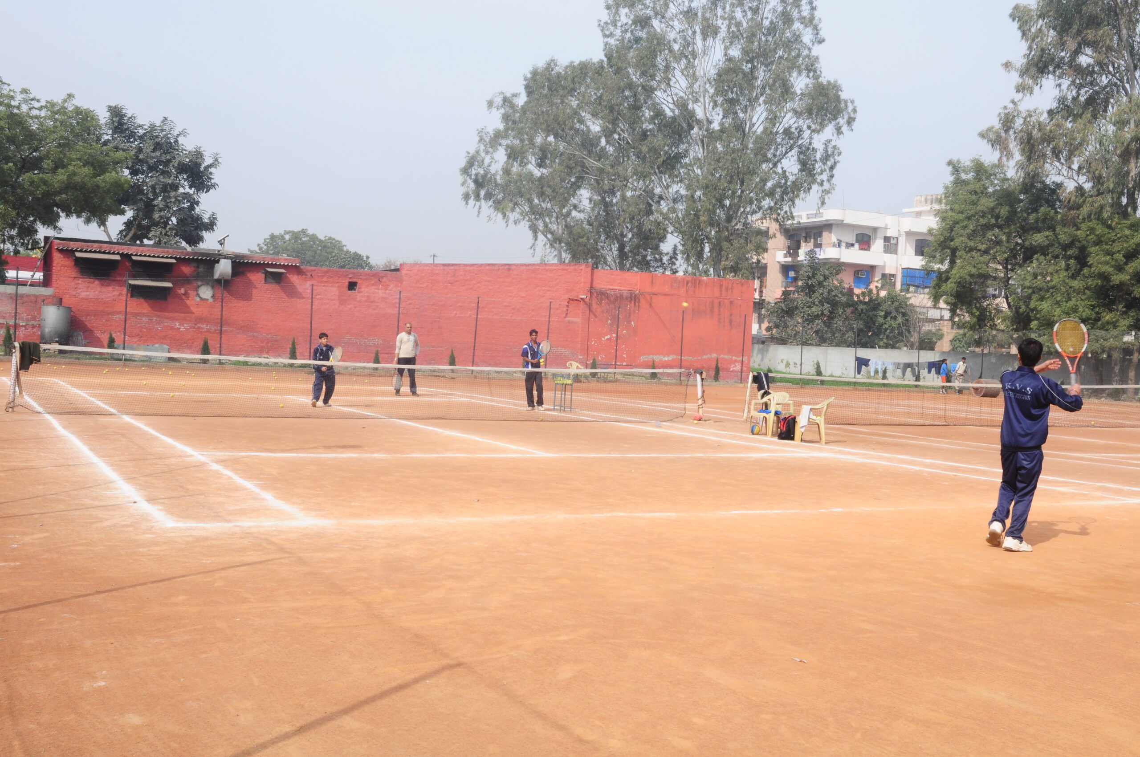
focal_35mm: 39
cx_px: 570
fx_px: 1233
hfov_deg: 49.6
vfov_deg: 34.1
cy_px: 378
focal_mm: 26
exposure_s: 1/80
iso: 250
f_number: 18
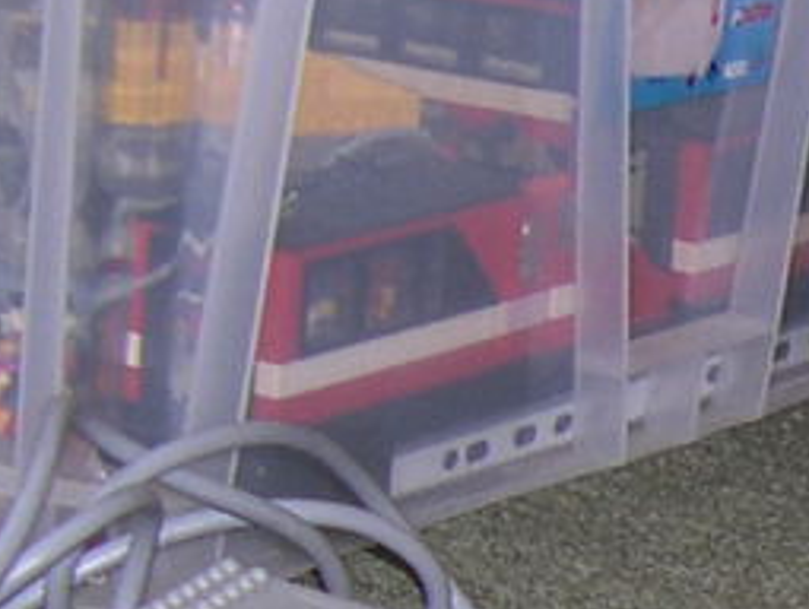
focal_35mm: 238
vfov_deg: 6.1
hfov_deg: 7.9
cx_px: 1726
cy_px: 1050
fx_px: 5570
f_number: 2.8
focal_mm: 8
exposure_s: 1/60
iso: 100
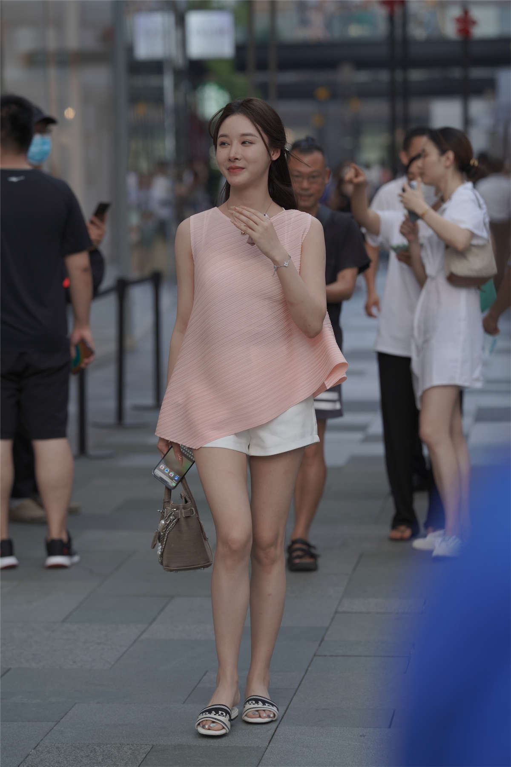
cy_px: 384
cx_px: 256
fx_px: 2874
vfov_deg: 15.2
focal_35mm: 135
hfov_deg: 10.2
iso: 320
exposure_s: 1/400
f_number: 3.5
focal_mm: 135
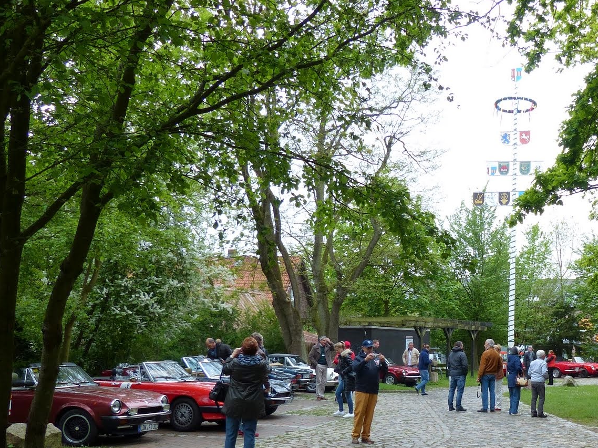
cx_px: 461
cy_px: 307
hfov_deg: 40.7
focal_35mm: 45
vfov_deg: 31.9
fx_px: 777
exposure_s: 1/125
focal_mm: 4.5
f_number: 3.5
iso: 100
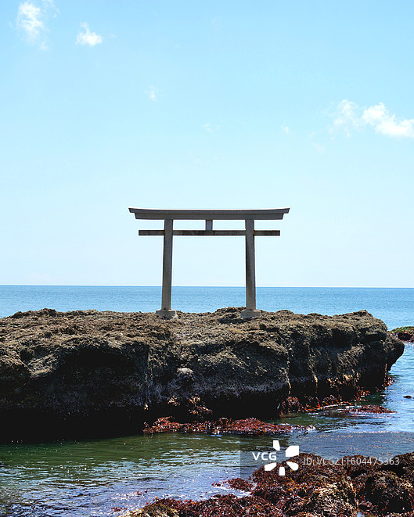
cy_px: 311
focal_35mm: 94
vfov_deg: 20.4
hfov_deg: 16.4
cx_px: 207
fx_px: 1433
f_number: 13
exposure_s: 1/161
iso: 100
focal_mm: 55
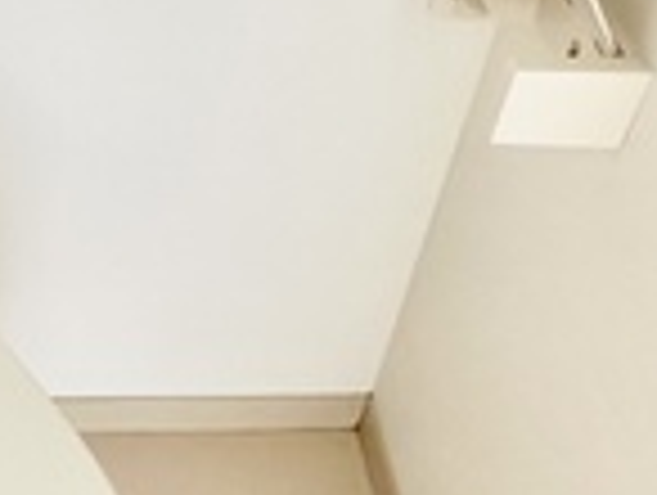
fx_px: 1274
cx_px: 40
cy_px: 2
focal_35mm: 67
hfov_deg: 27.6
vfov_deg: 21.3
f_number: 2.2
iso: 320
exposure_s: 1/61
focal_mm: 2.22
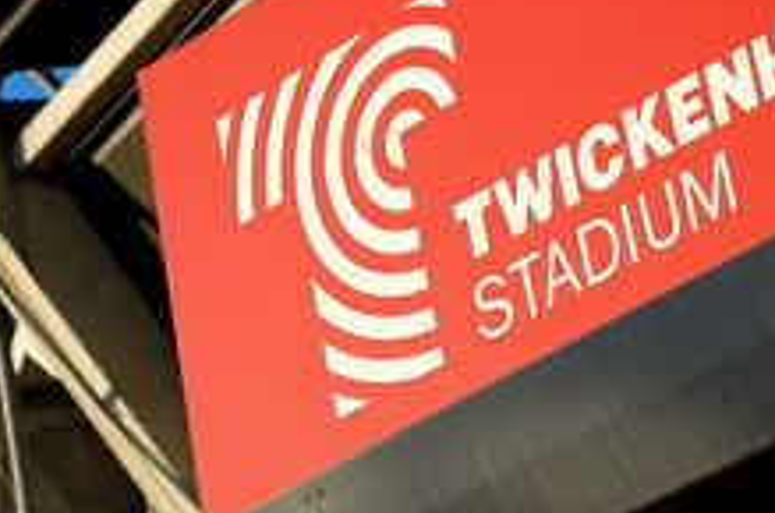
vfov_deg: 6.1
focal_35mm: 224
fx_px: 4812
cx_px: 184
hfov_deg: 9.2
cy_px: 5
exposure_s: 1/500
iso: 200
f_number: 5.6
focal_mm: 68
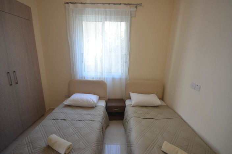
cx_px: 116
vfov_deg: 77.1
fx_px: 96
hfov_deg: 100.5
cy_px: 77
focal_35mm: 15
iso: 450
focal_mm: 10
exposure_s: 1/60
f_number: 4
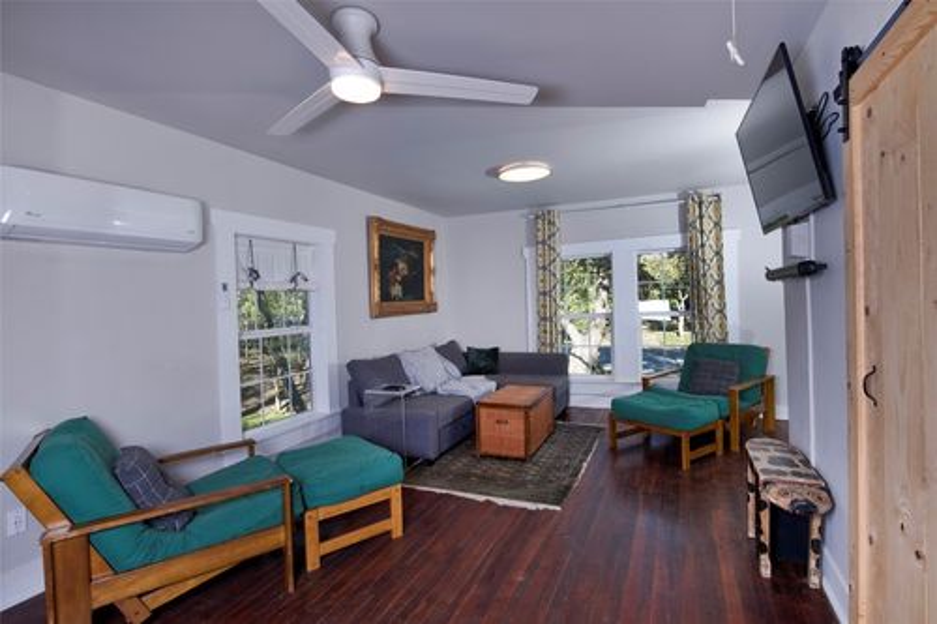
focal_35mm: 18
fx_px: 468
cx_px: 468
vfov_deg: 67.3
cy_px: 312
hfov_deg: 90.0
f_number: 7.1
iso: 160
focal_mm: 18
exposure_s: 1/25
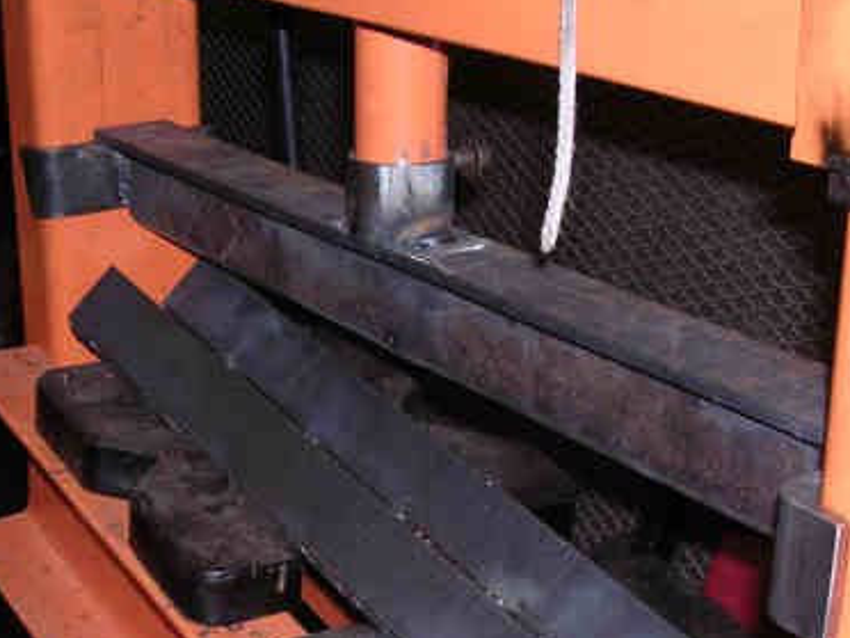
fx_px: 1694
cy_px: 518
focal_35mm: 69
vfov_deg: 21.0
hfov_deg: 28.2
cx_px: 434
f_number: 2.8
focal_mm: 5.8
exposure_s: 1/60.1
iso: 100
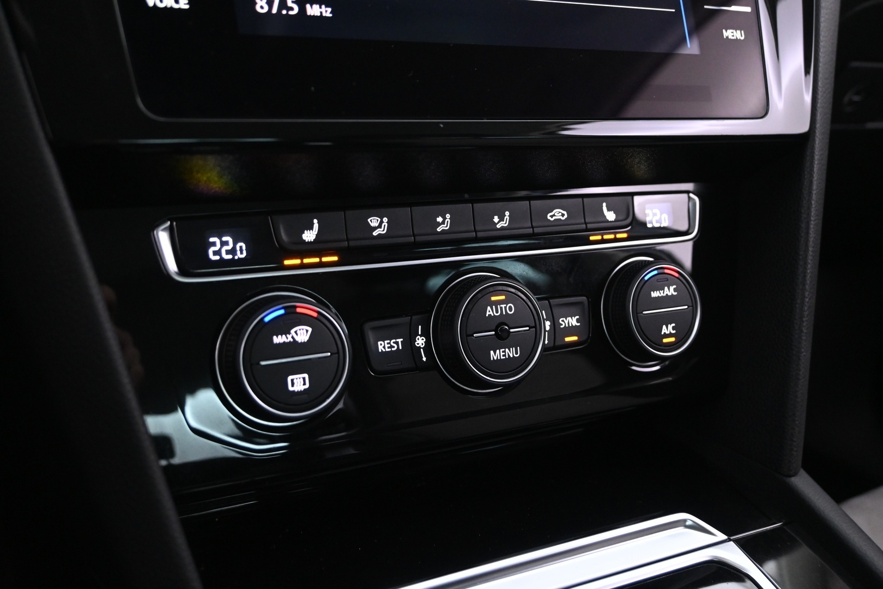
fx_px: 846
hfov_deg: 55.1
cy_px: 294
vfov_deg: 38.4
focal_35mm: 34
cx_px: 442
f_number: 4.2
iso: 2500
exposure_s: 1/20
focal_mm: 23
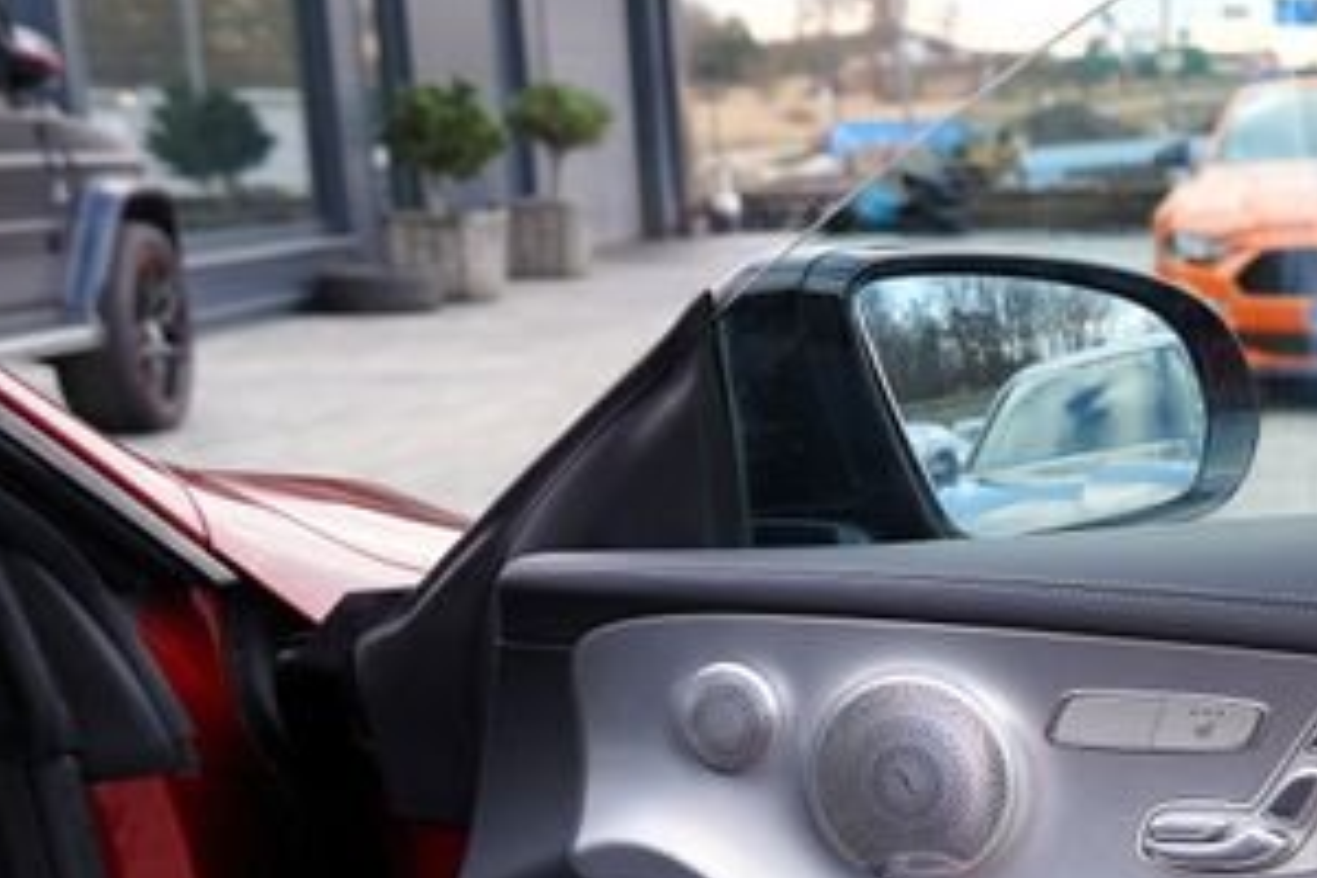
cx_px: 1892
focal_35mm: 82
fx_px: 3000
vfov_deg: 16.3
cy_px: 885
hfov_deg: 21.4
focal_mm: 24
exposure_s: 1/60
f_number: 4.5
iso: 100
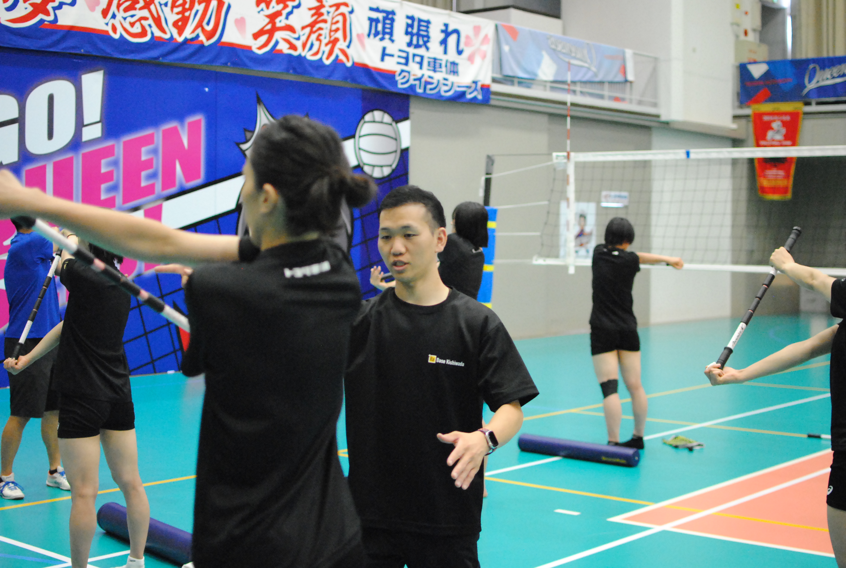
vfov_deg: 25.9
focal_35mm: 52
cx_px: 423
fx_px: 1236
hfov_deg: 37.8
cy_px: 284
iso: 1600
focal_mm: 35
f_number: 1.8
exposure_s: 1/400
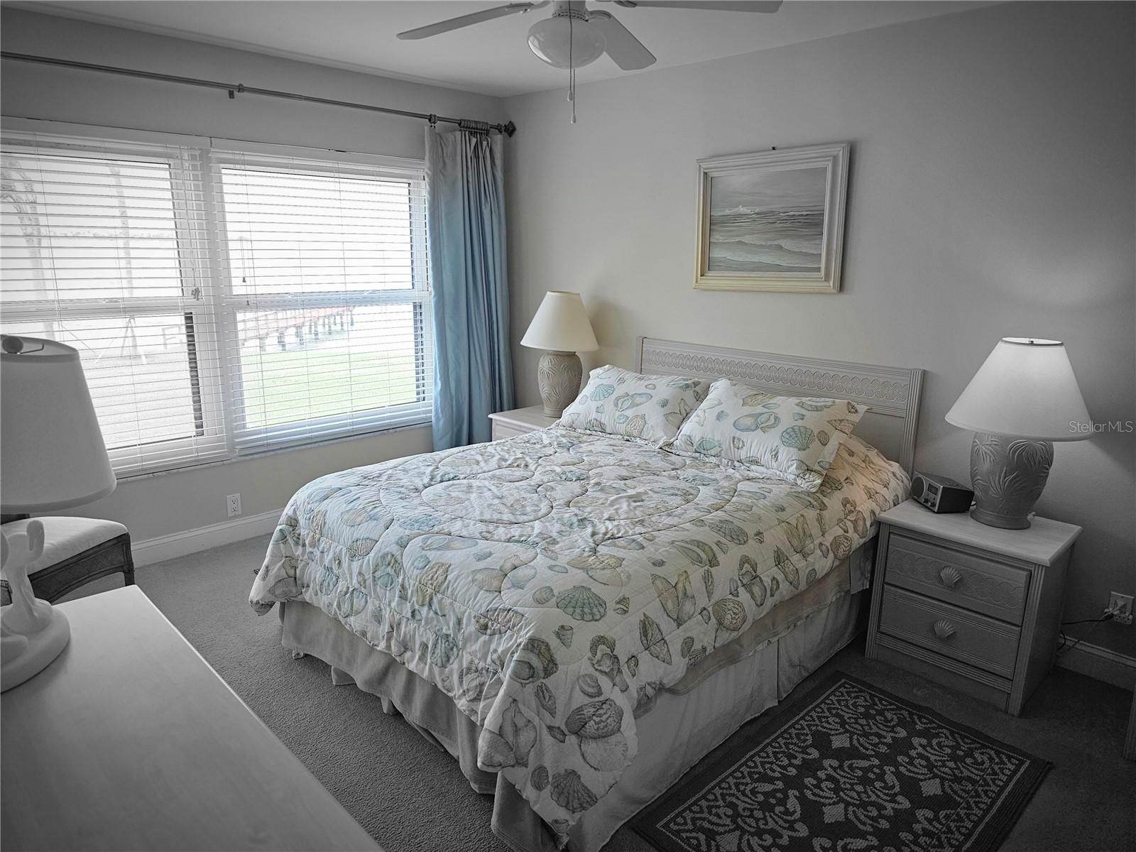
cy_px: 426
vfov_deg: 58.9
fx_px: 755
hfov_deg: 73.9
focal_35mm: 23
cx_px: 568
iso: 50
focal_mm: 6.3
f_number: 1.7
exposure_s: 1/120
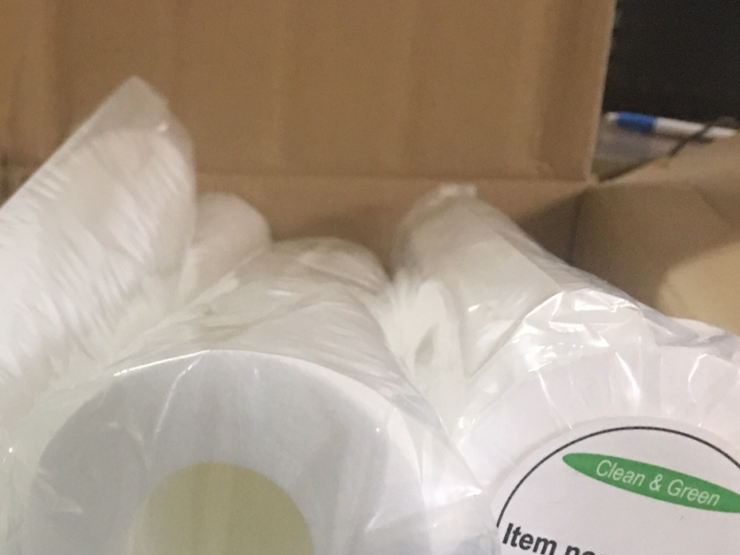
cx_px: 64
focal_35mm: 63
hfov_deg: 29.4
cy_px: 567
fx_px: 1347
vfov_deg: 22.3
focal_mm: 4.15
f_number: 2.2
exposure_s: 1/10
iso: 100
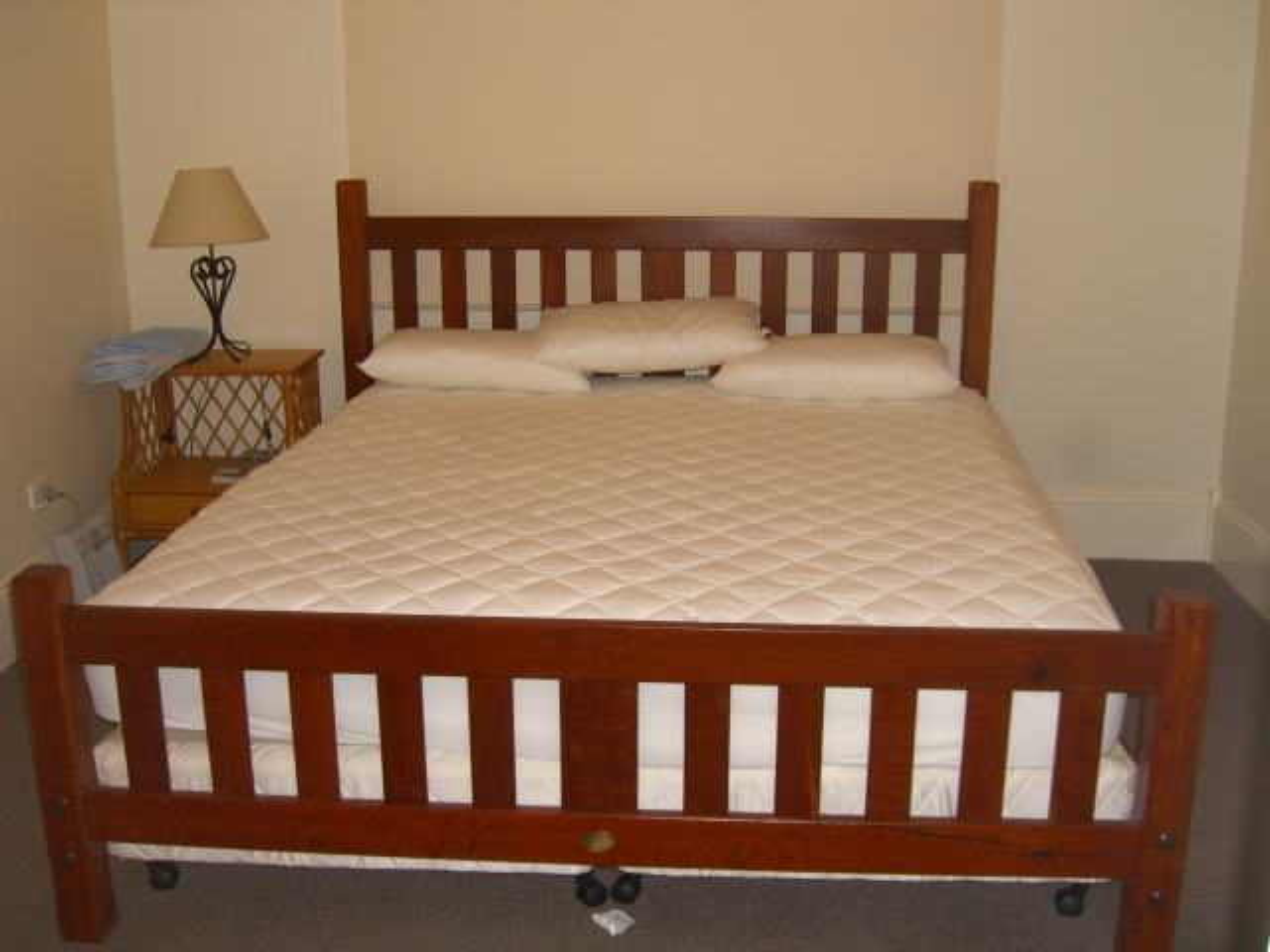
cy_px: 476
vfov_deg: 37.7
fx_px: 1394
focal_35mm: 38
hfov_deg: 49.0
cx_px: 635
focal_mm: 7.9
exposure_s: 1/60
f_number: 2.8
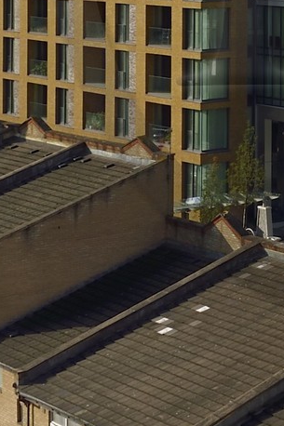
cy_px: -85
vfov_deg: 15.7
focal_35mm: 126
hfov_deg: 10.4
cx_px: 473
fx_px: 1492
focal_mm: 24
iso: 200
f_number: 16
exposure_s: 1/250
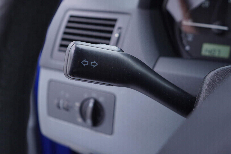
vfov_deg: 36.9
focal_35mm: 36
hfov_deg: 53.1
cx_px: 116
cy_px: 77
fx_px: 231
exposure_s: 1/40
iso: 160
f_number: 2.8
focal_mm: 24
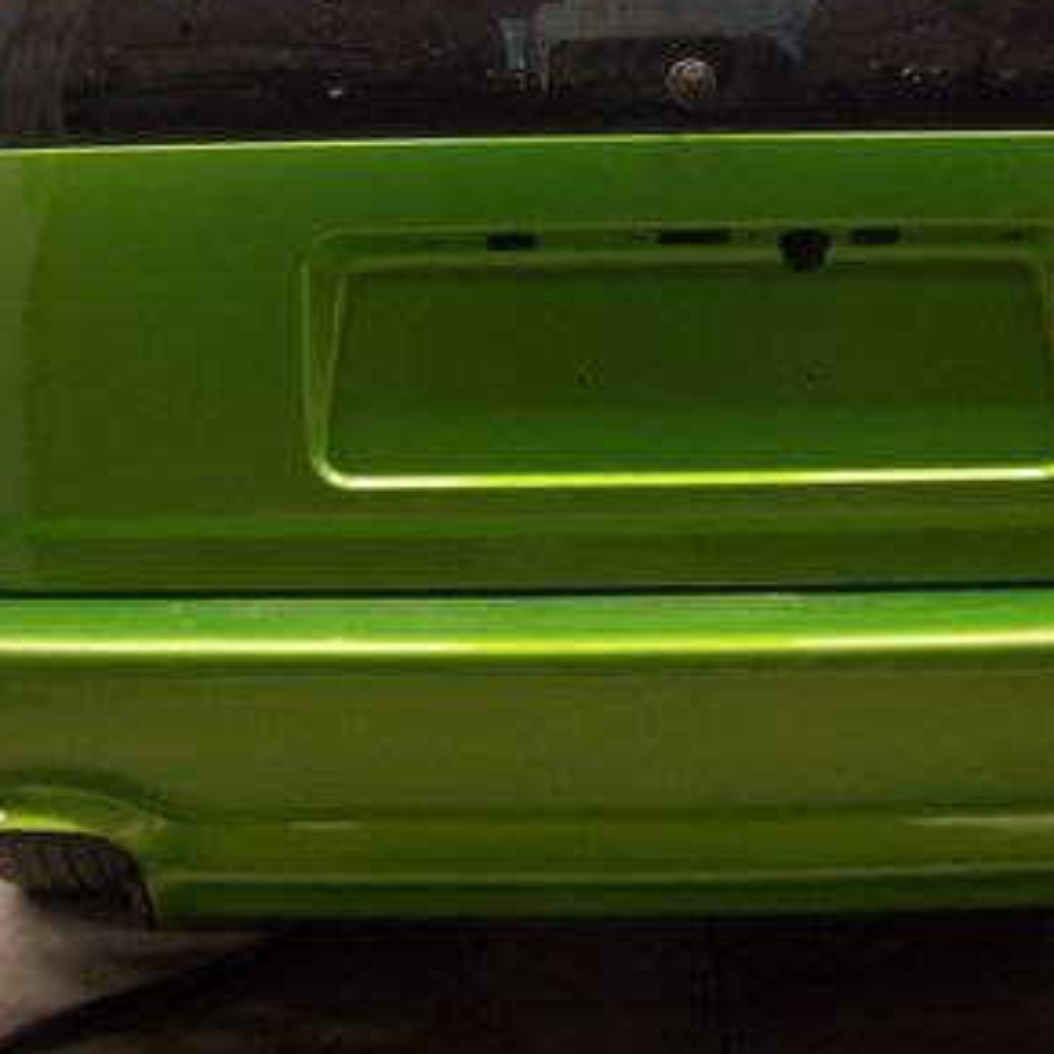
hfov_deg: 23.3
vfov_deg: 23.3
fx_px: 2549
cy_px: 418
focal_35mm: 74
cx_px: 661
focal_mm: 6.3
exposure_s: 1/8
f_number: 2.8
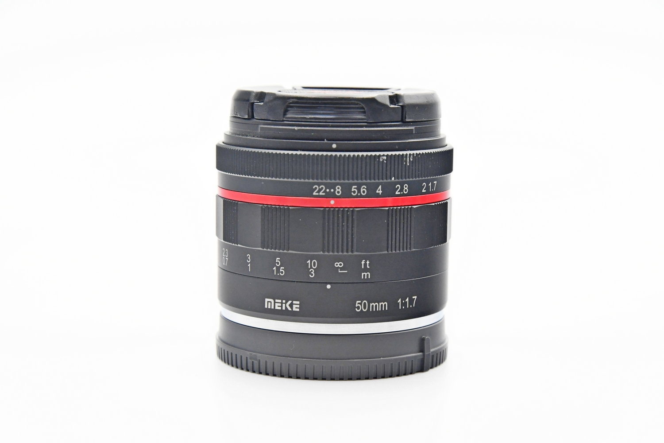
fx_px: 1605
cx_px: 332
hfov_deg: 23.4
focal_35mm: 87
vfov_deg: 15.7
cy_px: 222
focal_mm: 58
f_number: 7.1
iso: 1600
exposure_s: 1/125
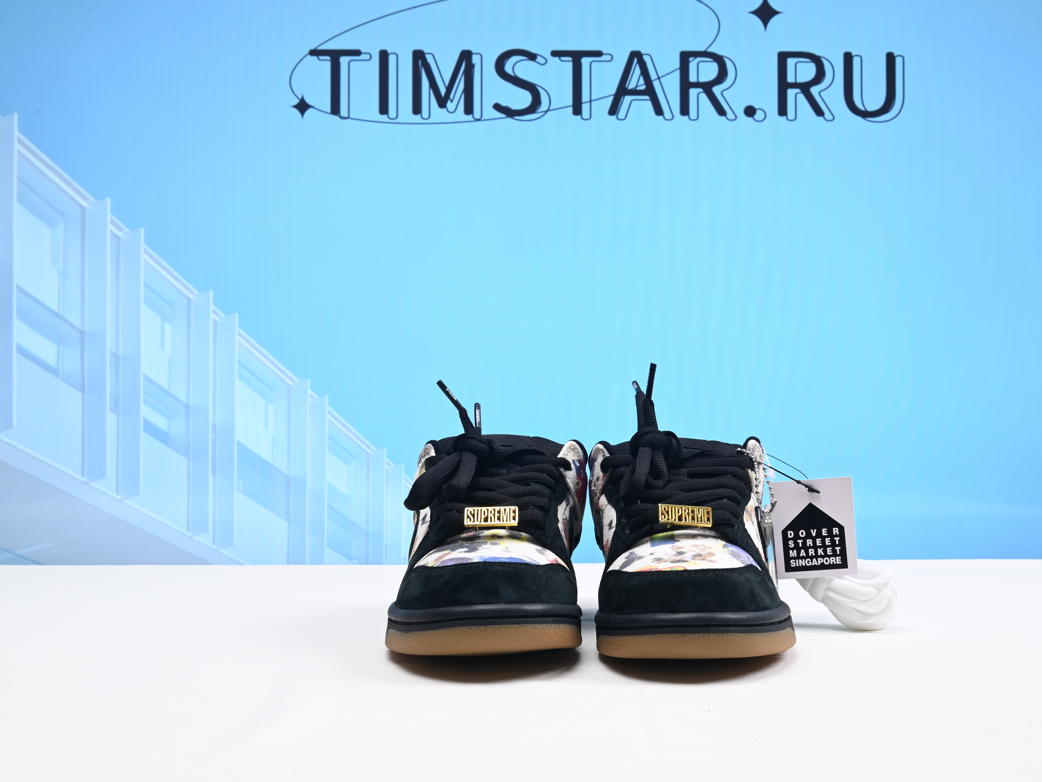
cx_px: 540
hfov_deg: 43.8
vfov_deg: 33.6
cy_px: 395
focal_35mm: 43
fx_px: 1294
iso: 100
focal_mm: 39
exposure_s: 1/2
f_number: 16
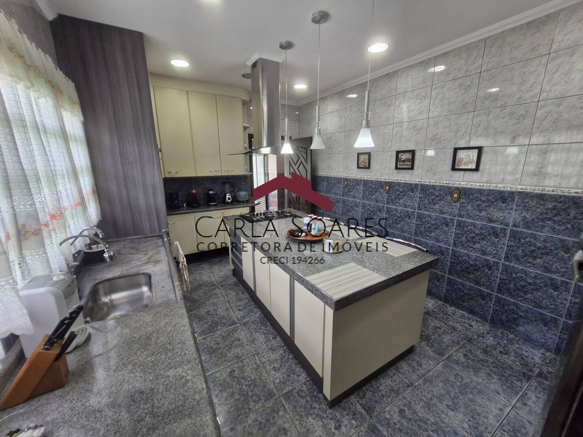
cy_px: 218
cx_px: 292
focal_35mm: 13
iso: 160
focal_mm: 1.74
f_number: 2.2
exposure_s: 1/53
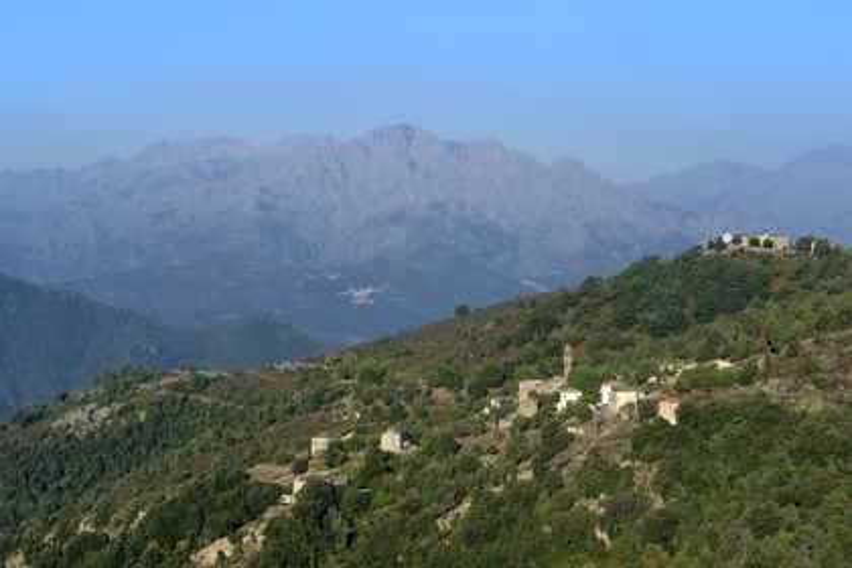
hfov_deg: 23.9
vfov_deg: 16.1
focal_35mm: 85
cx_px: 426
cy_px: 284
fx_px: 2012
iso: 200
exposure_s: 1/250
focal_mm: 85
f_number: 11
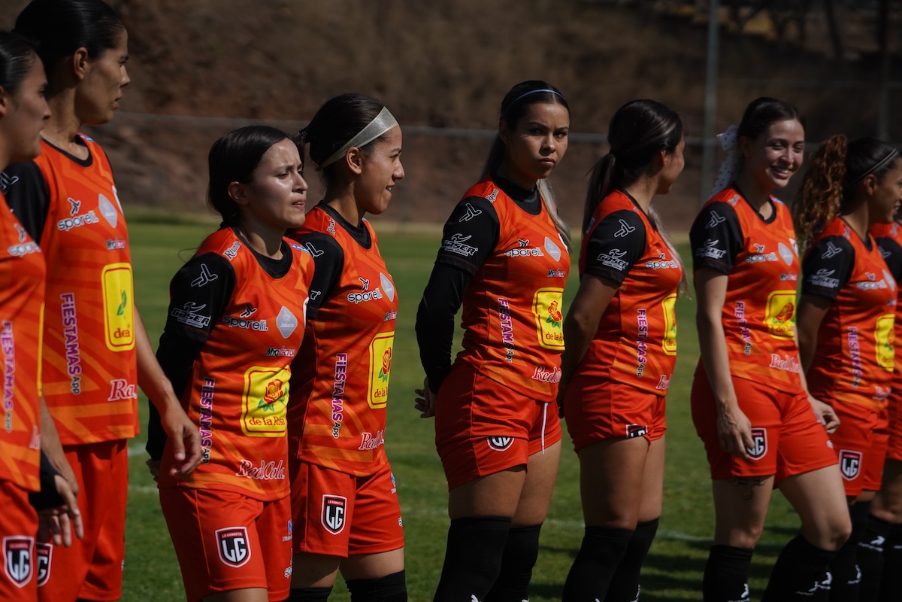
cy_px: 301
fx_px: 4810
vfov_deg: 7.2
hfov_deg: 10.7
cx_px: 451
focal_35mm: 192
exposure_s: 1/8000
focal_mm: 192
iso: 1000
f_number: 5.6
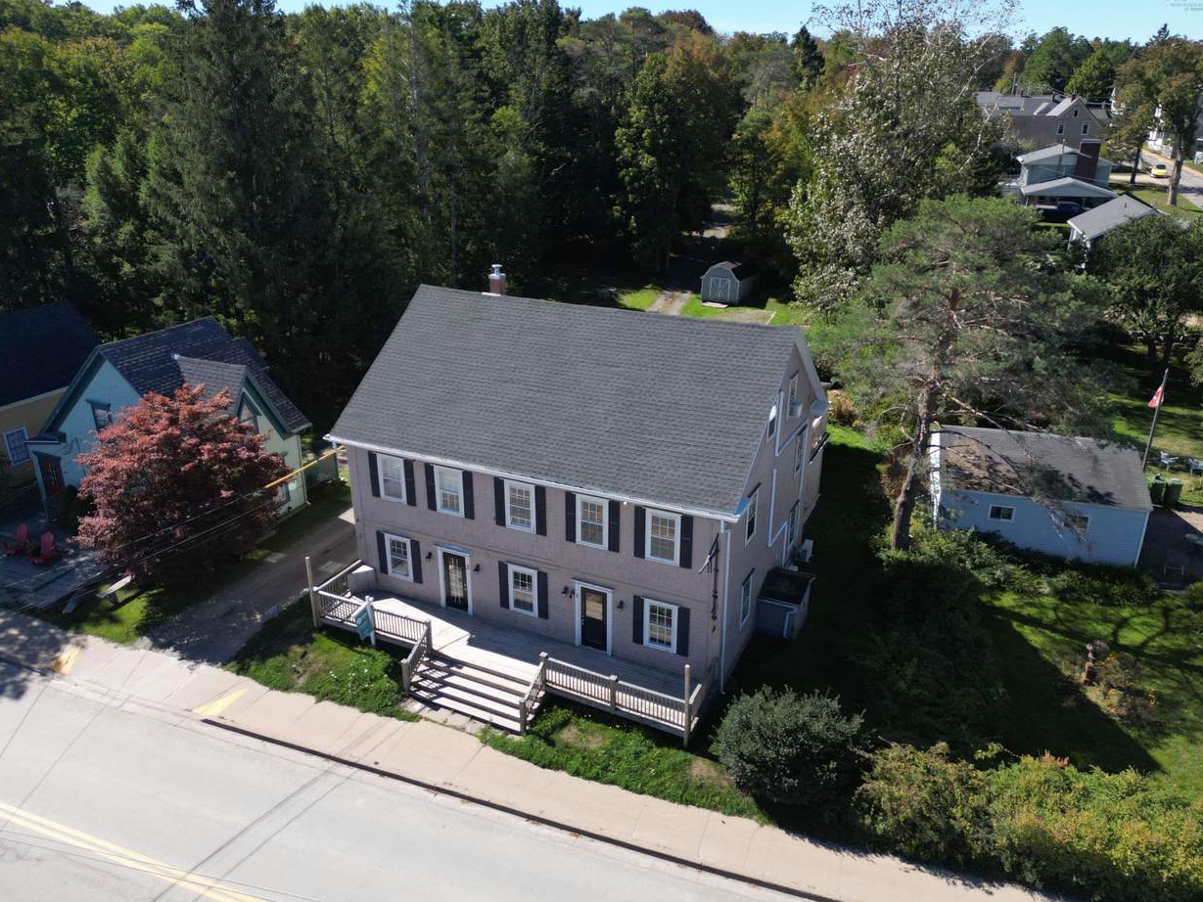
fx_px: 869
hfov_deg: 69.4
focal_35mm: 25
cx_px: 609
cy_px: 440
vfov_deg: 54.9
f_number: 1.7
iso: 100
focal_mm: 6.72
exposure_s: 1/30
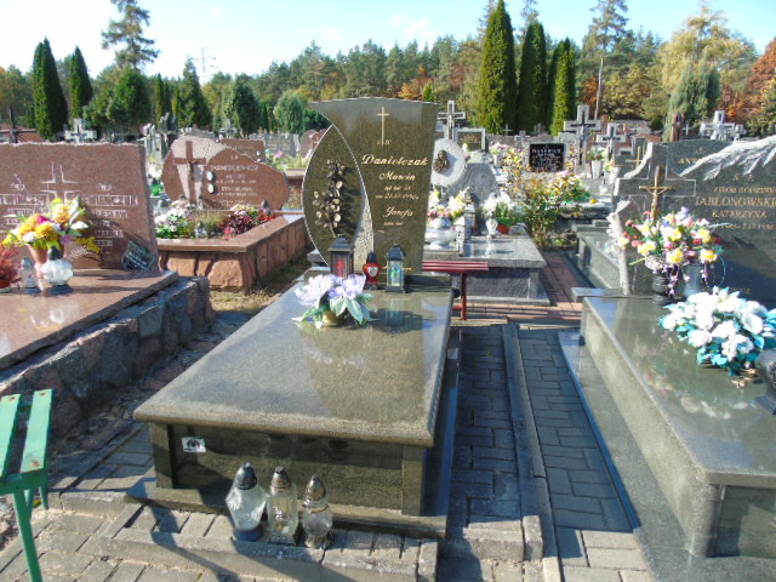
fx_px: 560
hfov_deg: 69.4
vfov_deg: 54.9
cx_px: 388
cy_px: 291
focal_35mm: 25
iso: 80
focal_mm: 4.4
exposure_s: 1/250
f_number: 3.4
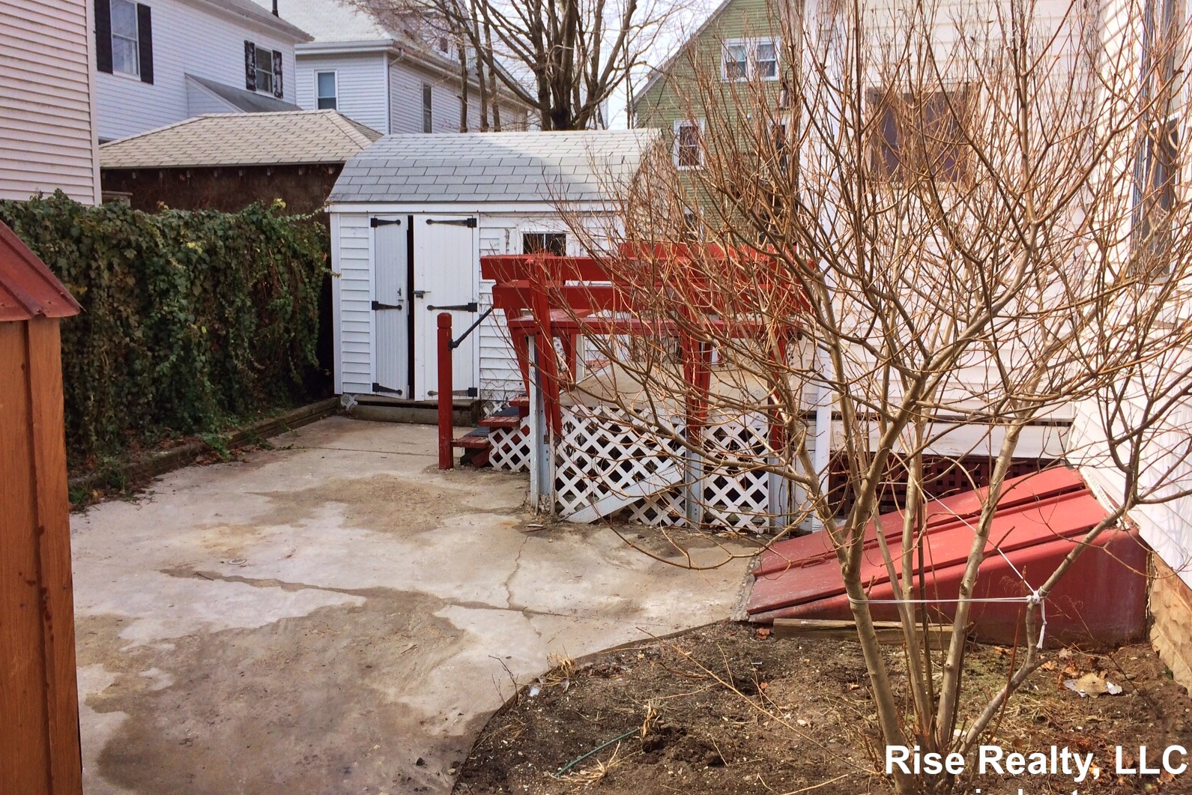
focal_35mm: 32
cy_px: 367
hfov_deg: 58.7
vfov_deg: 41.1
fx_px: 1060
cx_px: 581
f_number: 2.2
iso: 32
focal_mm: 4.12
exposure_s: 1/1208
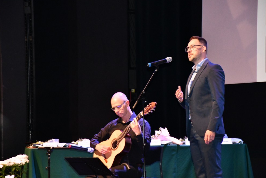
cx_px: 128
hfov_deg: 13.2
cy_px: 90
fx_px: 1153
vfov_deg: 8.8
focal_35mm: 156
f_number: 5.6
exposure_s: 1/60
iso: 6400
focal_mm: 100
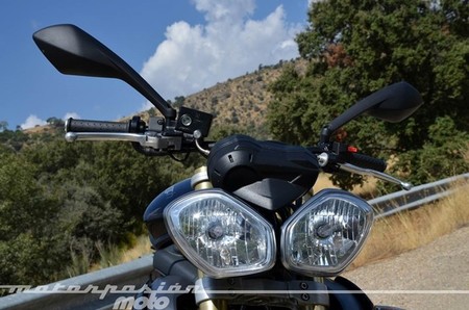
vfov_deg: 23.7
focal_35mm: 57
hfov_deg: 35.1
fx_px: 741
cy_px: 155
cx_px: 234
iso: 100
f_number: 13
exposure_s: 1/250
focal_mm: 38
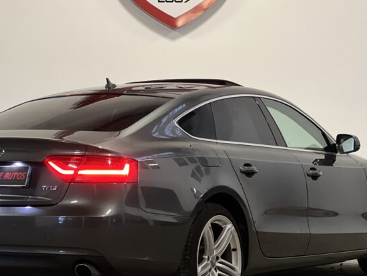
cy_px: 124
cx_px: 157
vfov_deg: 13.2
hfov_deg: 17.6
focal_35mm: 112
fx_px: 1188
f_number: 2.8
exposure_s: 1/15
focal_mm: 9
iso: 400
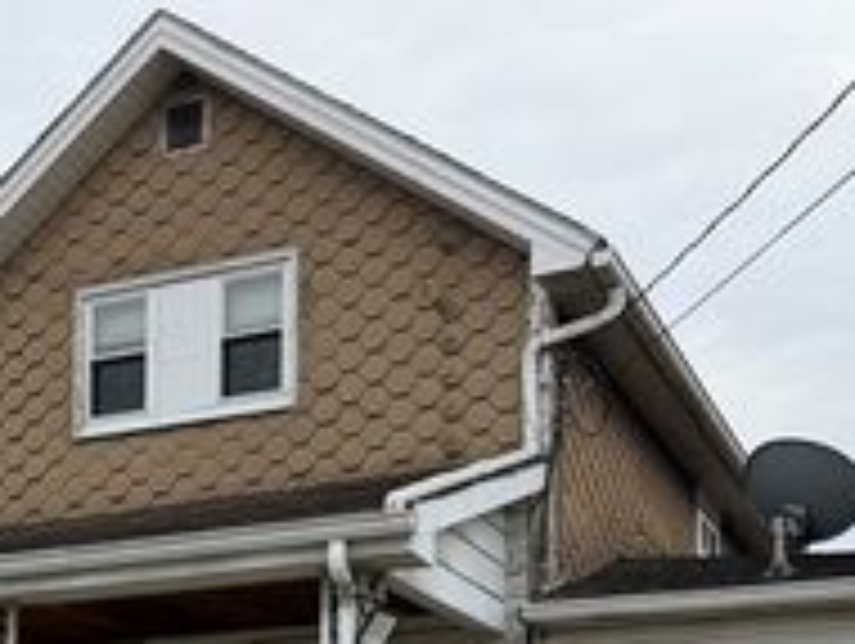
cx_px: 297
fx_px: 1558
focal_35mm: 63
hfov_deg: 30.5
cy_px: 772
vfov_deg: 21.6
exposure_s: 1/1337
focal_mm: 6.76
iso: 80
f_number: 1.78
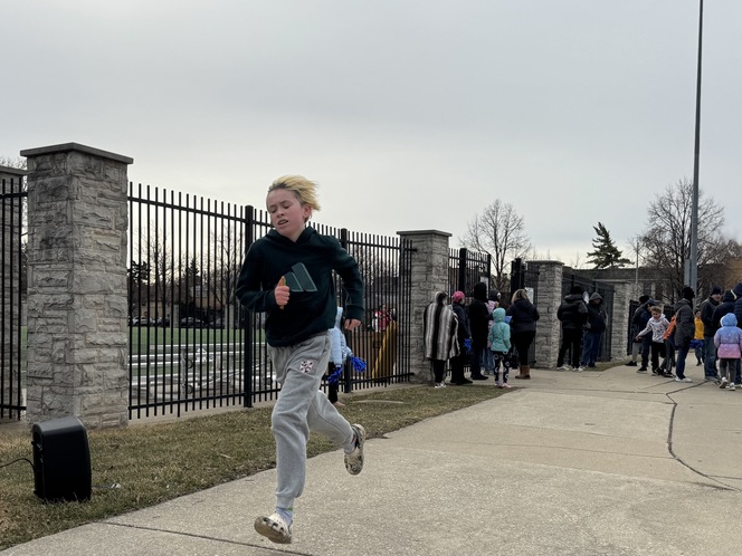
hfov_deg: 49.8
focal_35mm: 37
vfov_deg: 38.5
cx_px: 298
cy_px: 335
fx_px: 793
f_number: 1.78
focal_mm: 6.76
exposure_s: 1/6410
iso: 80
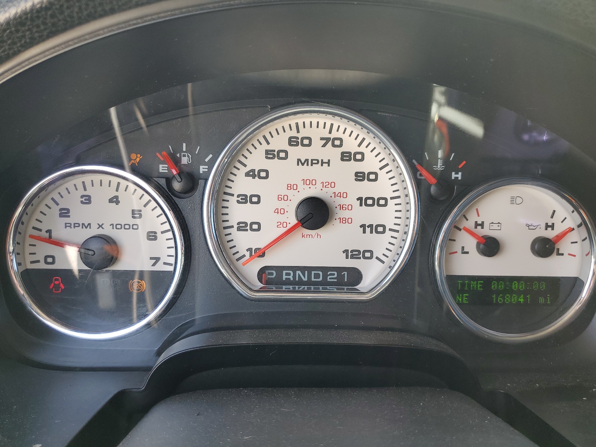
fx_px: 448
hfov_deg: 67.3
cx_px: 298
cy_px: 224
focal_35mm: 26
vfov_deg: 53.1
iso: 50
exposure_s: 1/200
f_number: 1.5
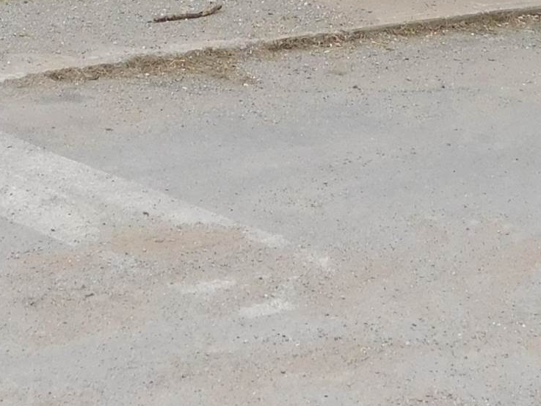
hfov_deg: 15.8
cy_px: -432
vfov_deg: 10.7
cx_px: 252
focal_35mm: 125
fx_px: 1954
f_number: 3.2
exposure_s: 1/400
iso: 125
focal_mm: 5.3
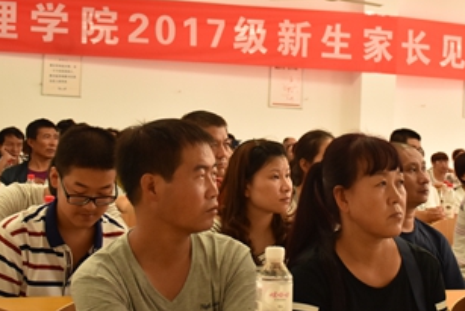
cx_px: 297
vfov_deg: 15.5
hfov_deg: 23.0
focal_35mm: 88
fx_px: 1137
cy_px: 108
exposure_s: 1/80
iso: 800
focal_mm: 30
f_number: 4.5
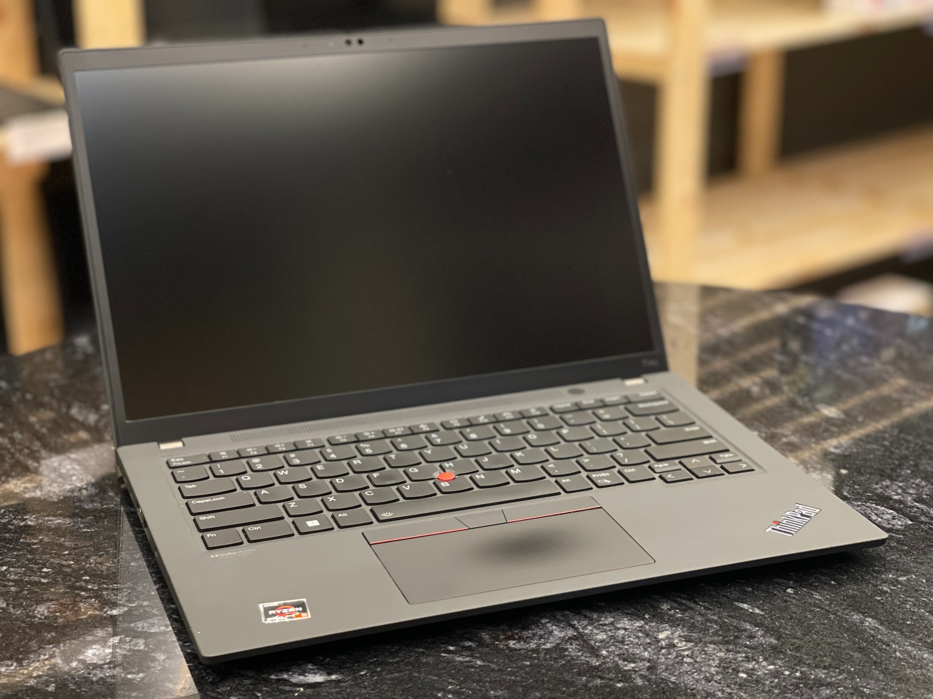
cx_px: 466
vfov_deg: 22.9
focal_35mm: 64
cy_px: 350
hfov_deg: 30.3
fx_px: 1725
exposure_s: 1/40
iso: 320
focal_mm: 7.5
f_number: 2.2
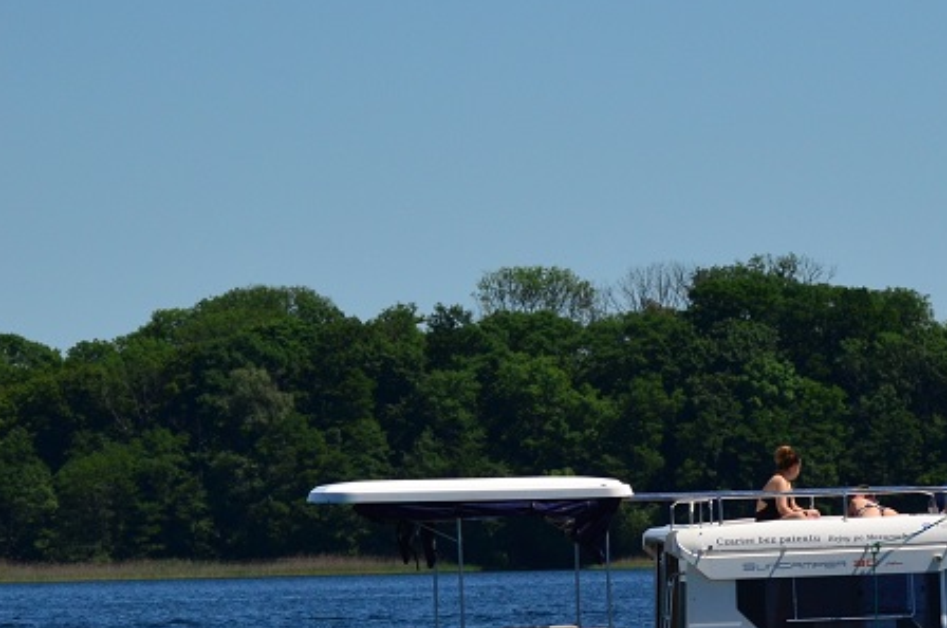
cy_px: 442
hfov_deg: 4.9
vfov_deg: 3.3
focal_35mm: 418
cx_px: 1048
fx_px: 10979
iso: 500
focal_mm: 125
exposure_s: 1/8000
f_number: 4.8
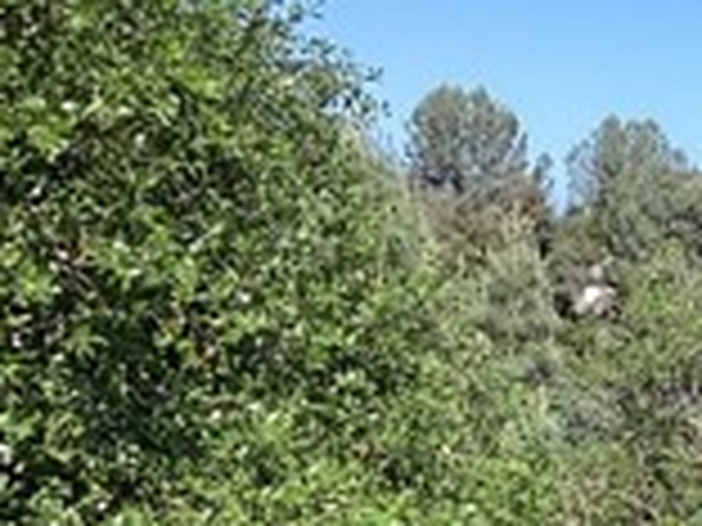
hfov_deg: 13.9
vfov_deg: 11.6
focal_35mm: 127
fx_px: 2576
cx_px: 1246
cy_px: 459
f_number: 2.4
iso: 25
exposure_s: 1/1164
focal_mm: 3.3
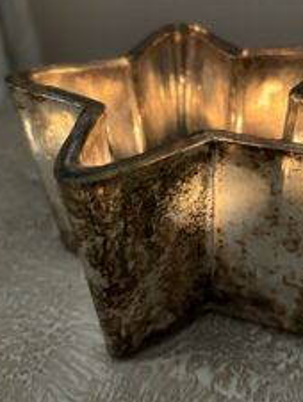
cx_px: 184
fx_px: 536
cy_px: 176
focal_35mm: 46
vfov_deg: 41.1
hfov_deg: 31.5
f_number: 1.6
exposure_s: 1/30
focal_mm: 5.96
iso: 640
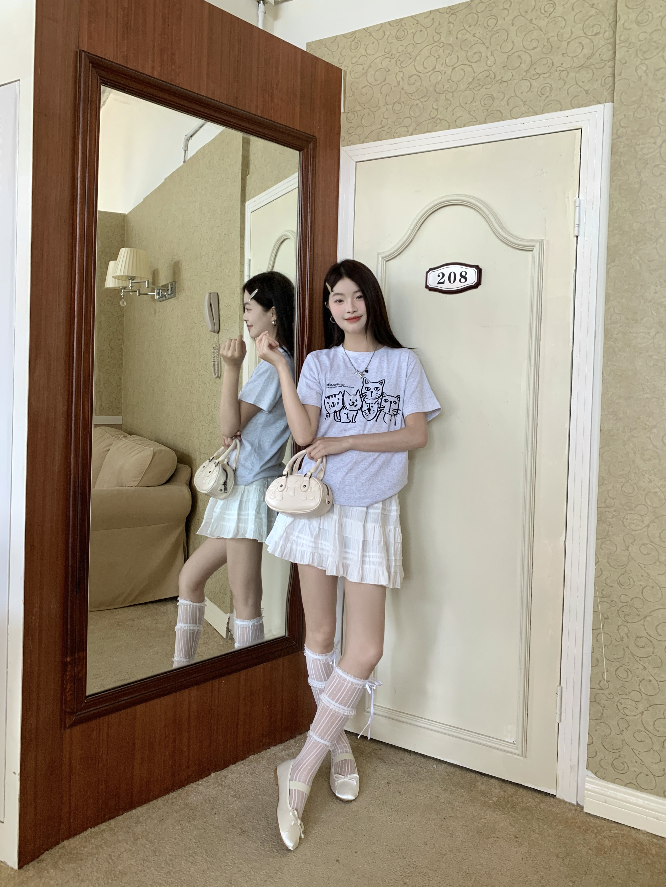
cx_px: 333
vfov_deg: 67.3
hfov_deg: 53.1
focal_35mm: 26
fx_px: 667
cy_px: 444
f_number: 1.8
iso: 100
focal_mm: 4.25
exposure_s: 1/66
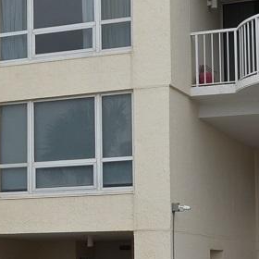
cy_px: 198
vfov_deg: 15.5
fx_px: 948
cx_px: 30
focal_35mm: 112
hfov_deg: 15.4
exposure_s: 1/250
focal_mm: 20
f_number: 8
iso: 125
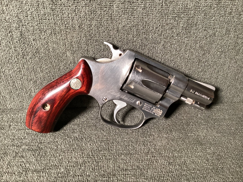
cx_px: 122
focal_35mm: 31
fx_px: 218
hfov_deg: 58.3
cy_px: 91
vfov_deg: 45.4
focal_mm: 3.3
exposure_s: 1/30
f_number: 2.4
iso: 400
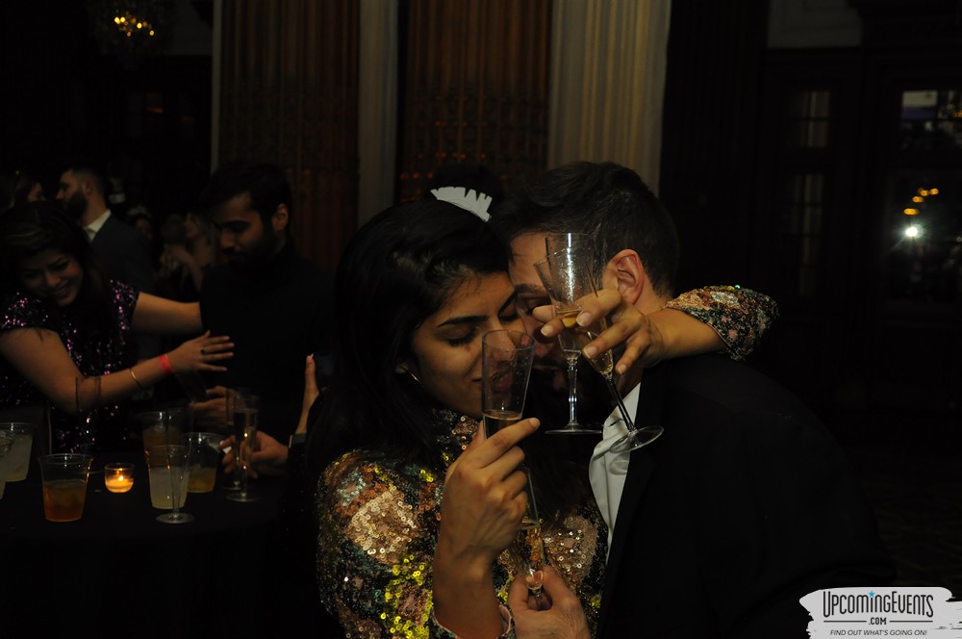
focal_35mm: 45
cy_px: 320
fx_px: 1201
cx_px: 481
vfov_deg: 29.8
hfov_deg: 43.7
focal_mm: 30
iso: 800
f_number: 4.5
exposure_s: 1/60
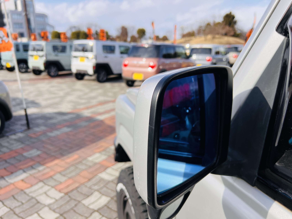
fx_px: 219
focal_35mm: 26
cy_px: 110
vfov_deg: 53.1
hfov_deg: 67.3
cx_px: 146
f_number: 1.5
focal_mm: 5.7
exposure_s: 1/2695
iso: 50
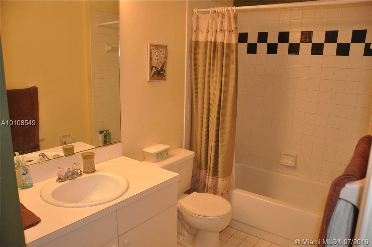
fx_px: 279
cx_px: 186
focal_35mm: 27
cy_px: 124
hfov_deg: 67.5
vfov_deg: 47.8
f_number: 3.5
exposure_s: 1/60
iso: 800
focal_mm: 18
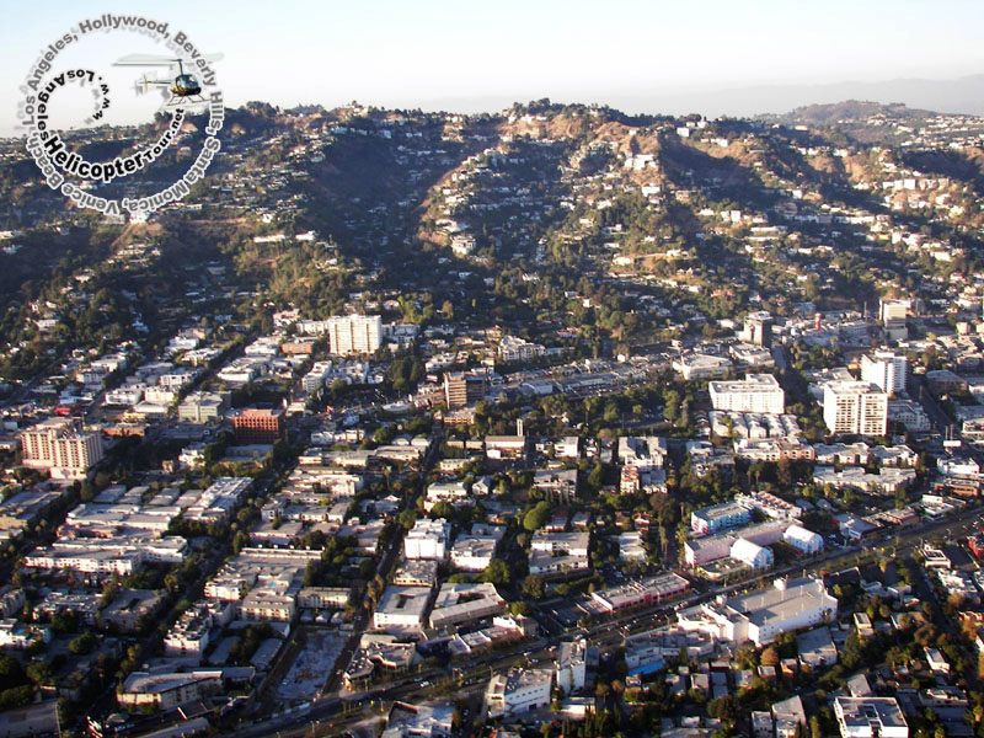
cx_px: 492
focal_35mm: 36
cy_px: 369
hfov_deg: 51.4
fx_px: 1023
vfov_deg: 39.7
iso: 50
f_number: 2.8
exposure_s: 1/200
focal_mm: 6
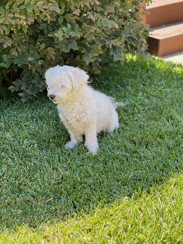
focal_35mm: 77
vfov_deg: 25.3
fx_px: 543
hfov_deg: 19.1
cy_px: 122
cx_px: 92
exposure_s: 1/121
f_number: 2.8
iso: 40
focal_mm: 9
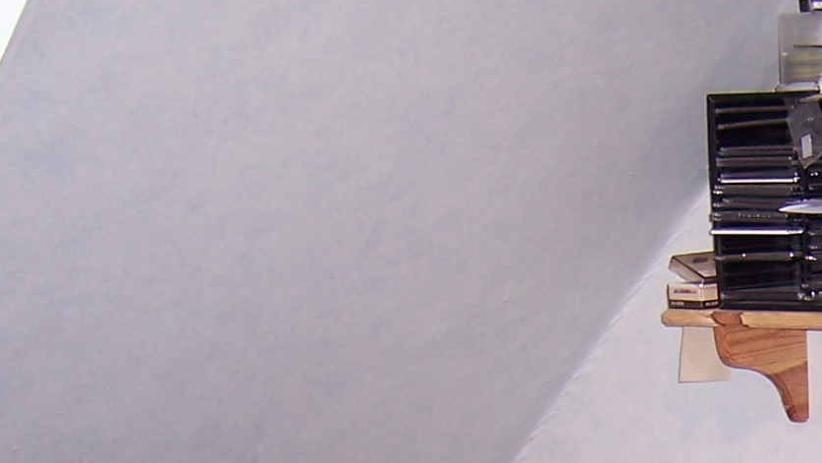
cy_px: 767
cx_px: 966
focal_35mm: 99
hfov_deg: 20.3
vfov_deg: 11.5
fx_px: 2158
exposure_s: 1/60
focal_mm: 5.5
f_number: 2.8
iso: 80
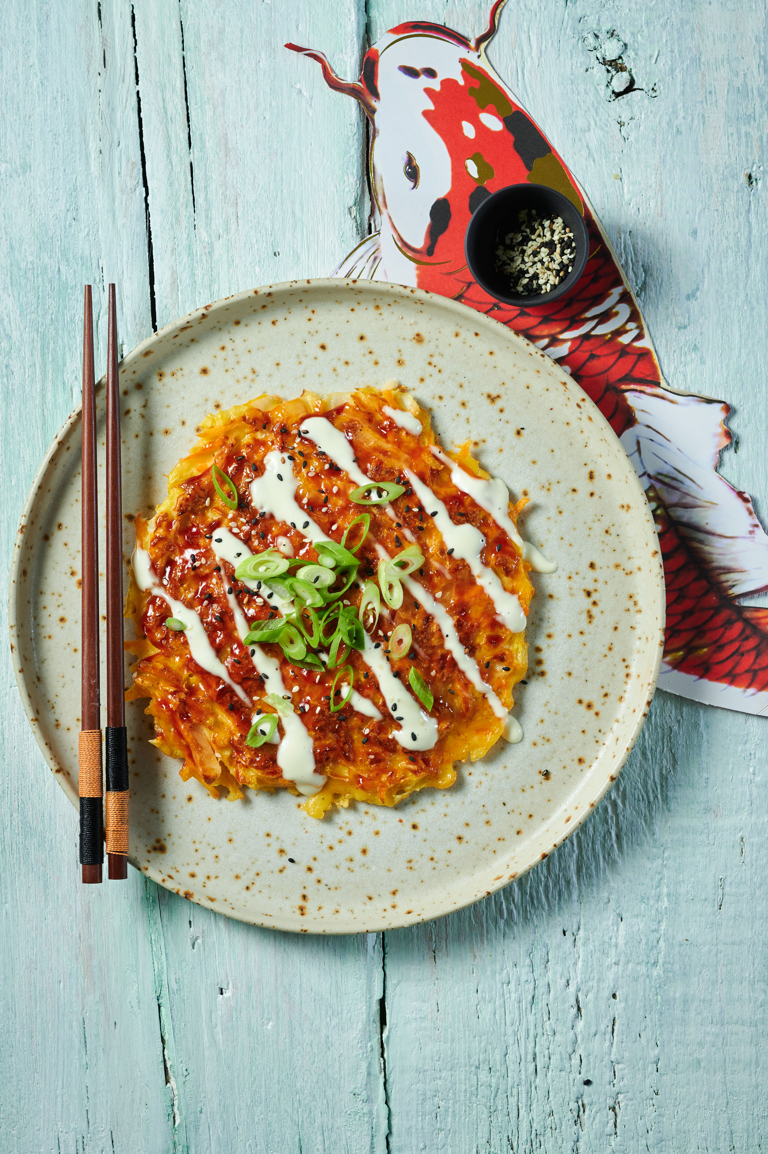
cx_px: 384
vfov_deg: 23.9
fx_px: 2724
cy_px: 577
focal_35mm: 85
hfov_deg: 16.1
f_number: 7.1
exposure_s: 1/125
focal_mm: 85
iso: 100
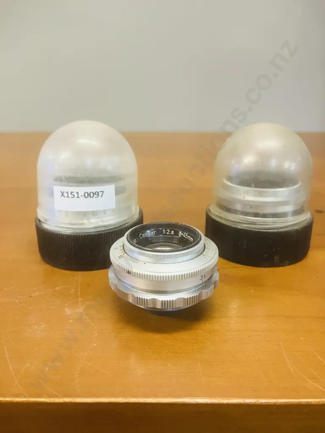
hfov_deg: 49.7
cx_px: 162
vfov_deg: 63.4
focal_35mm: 28
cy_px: 216
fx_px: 351
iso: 250
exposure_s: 1/50
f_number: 1.8
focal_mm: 3.99
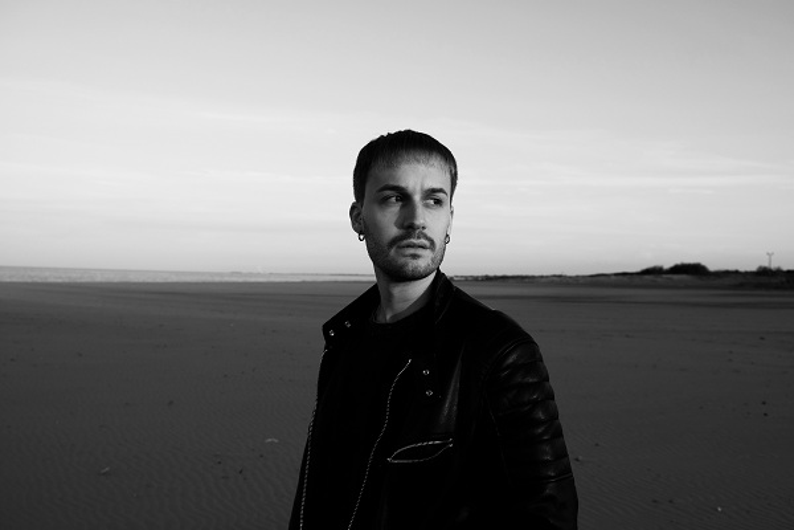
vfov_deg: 40.0
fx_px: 728
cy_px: 265
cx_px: 397
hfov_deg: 57.2
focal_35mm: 33
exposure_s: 1/180
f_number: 5.6
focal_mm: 22.3
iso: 200
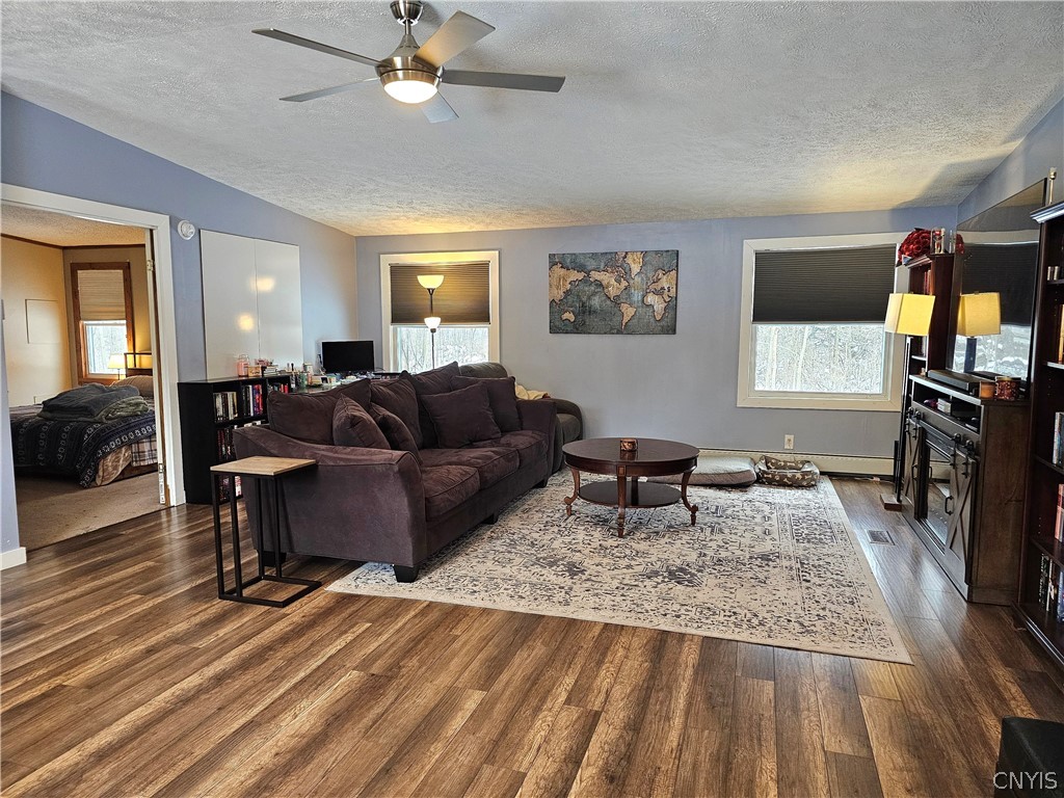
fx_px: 707
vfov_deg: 58.9
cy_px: 399
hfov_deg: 73.9
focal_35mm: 23
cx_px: 532
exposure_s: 1/120
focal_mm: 6.3
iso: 500
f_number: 1.7
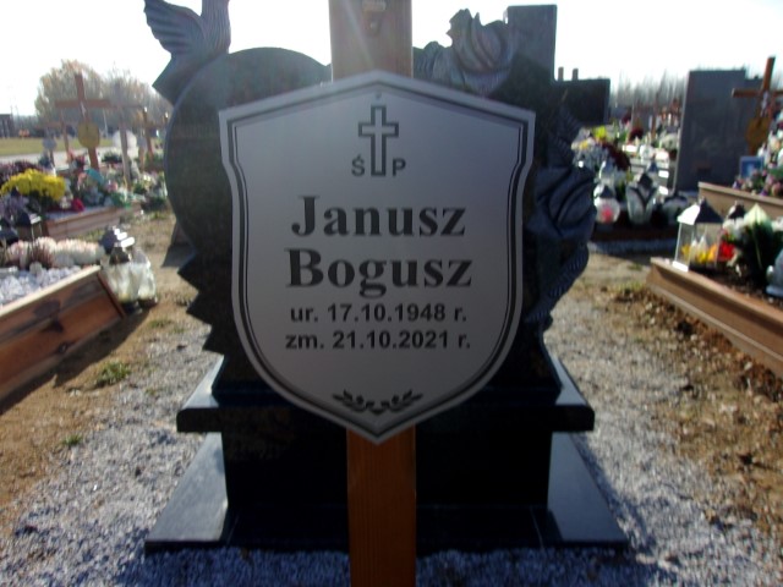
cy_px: 294
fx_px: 611
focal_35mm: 27
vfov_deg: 51.4
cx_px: 392
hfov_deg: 65.3
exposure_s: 1/80
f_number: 10.4
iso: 80
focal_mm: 4.9
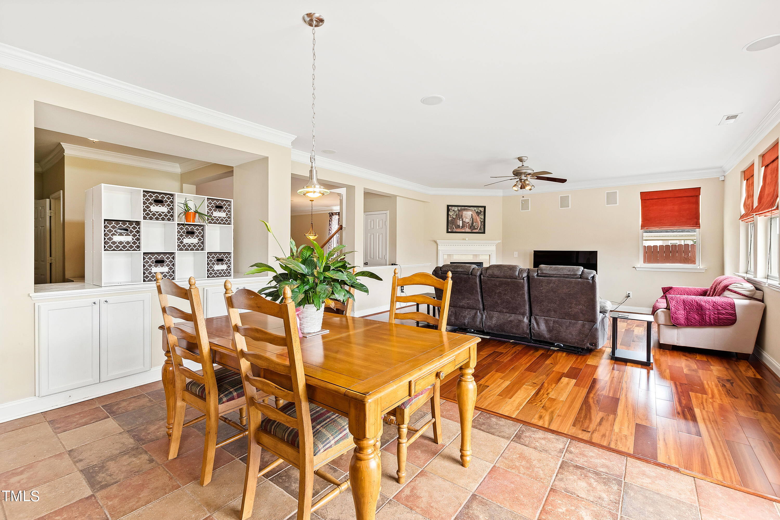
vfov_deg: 77.3
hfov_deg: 100.4
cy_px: 260
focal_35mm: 15
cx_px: 390
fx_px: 325
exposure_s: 1/3
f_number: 8
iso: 100
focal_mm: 10
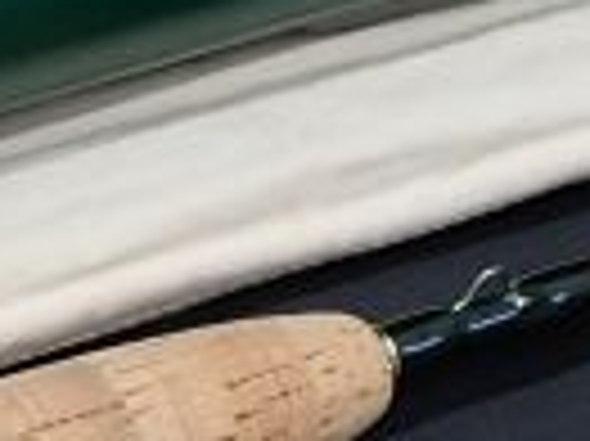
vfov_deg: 8.0
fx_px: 3116
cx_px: -198
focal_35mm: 183
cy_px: 567
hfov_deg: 10.6
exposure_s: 1/60
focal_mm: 5.4
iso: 160
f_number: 2.3
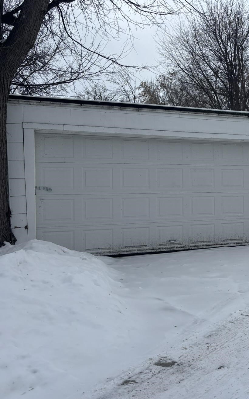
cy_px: 189
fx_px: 467
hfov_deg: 28.3
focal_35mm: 43
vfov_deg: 46.2
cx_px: 238
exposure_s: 1/3788
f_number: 1.6
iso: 50
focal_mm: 5.96
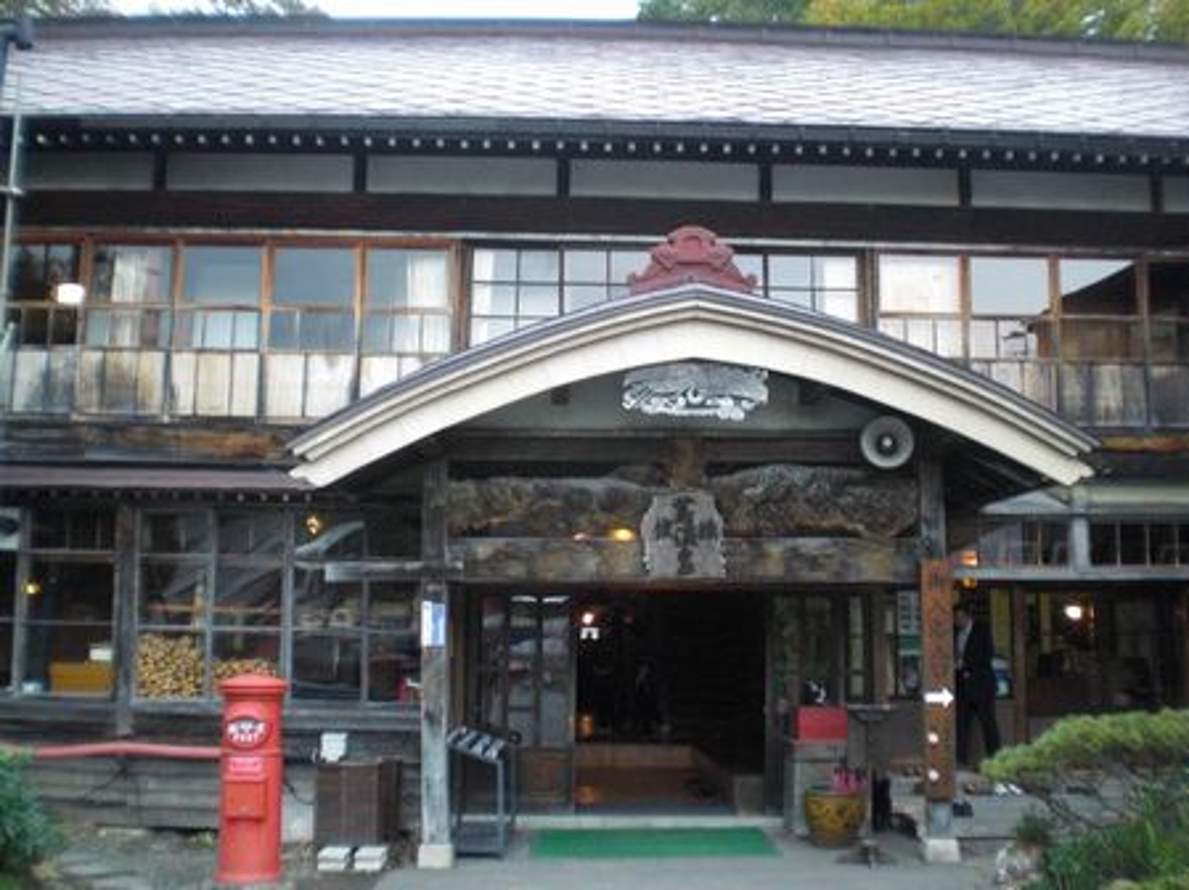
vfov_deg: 37.7
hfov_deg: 49.0
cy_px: 445
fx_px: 1304
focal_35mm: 38
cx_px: 594
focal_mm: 6.3
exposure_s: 1/125
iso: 400
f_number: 3.1
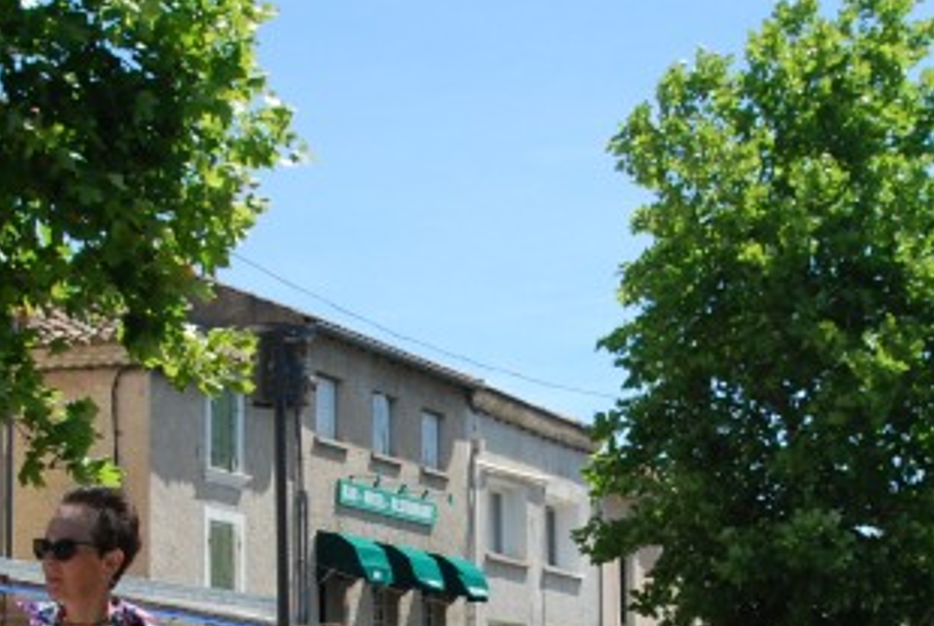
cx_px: 565
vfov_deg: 14.2
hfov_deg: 21.4
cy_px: 677
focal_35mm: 95
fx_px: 2469
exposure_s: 1/400
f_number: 10
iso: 400
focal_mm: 22
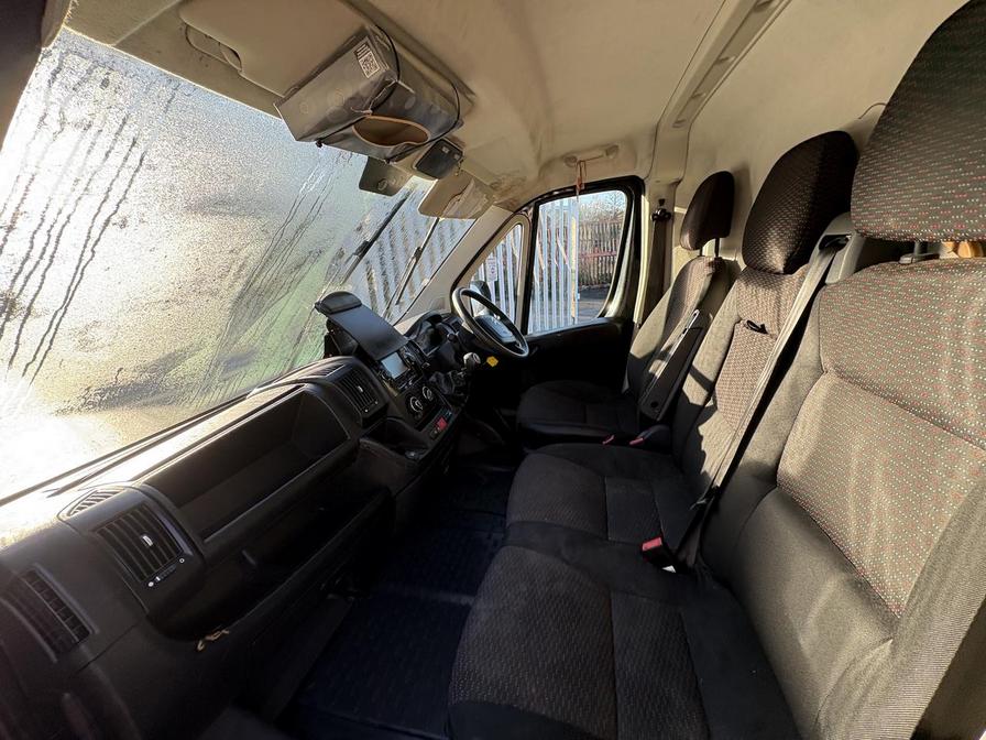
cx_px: 493
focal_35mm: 14
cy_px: 370
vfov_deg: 85.7
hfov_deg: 102.1
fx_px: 399
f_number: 2.2
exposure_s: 1/179
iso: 50
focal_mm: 2.22
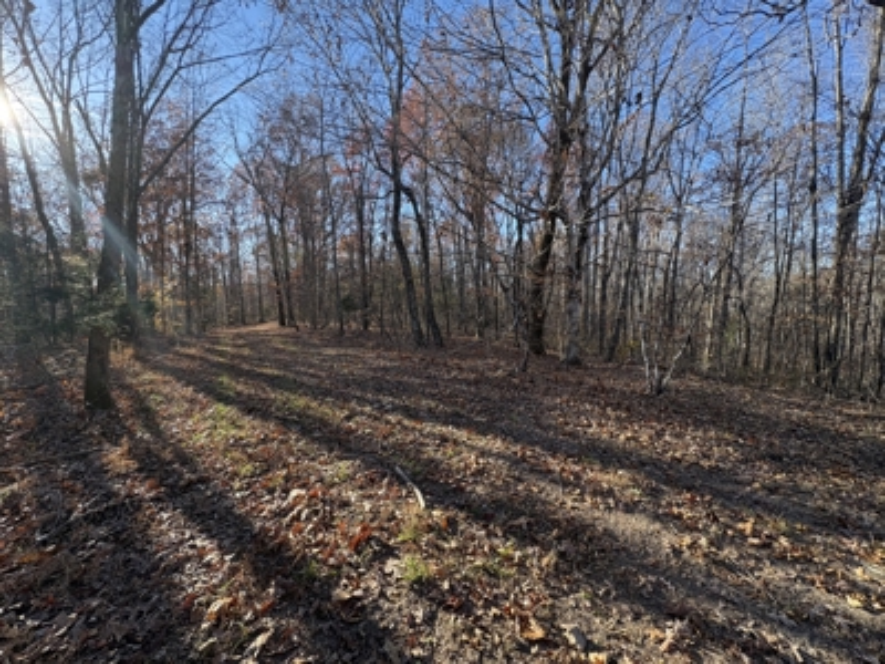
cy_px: 332
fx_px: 358
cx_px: 442
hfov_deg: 102.1
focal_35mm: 14
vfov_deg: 85.7
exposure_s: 1/248
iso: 64
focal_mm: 2.22
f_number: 2.2
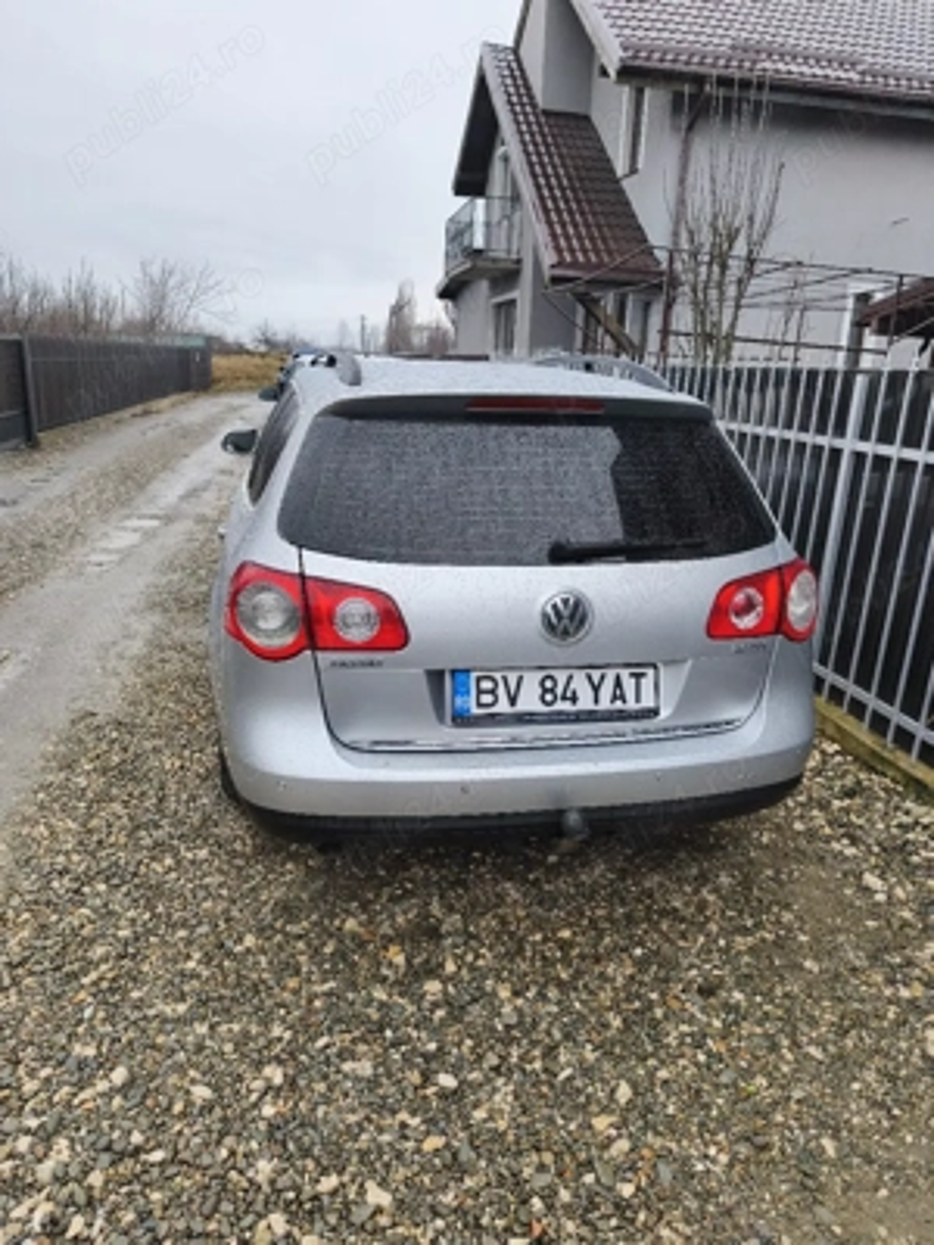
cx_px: 467
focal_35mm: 23
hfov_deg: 58.9
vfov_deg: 73.9
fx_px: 827
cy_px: 622
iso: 80
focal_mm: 6.18
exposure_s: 1/100
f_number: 1.65
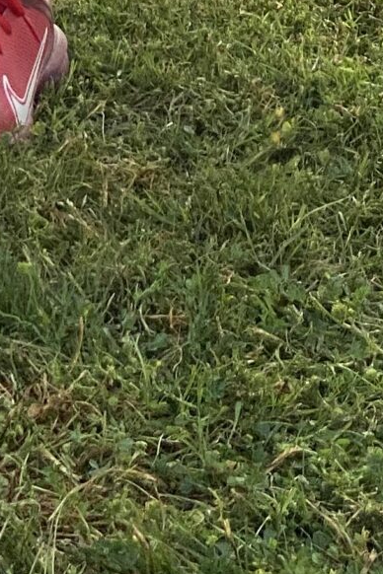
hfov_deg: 5.6
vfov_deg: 8.2
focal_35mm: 238
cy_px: -590
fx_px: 3798
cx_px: -541
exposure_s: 1/1199
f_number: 2
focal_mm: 6
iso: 20
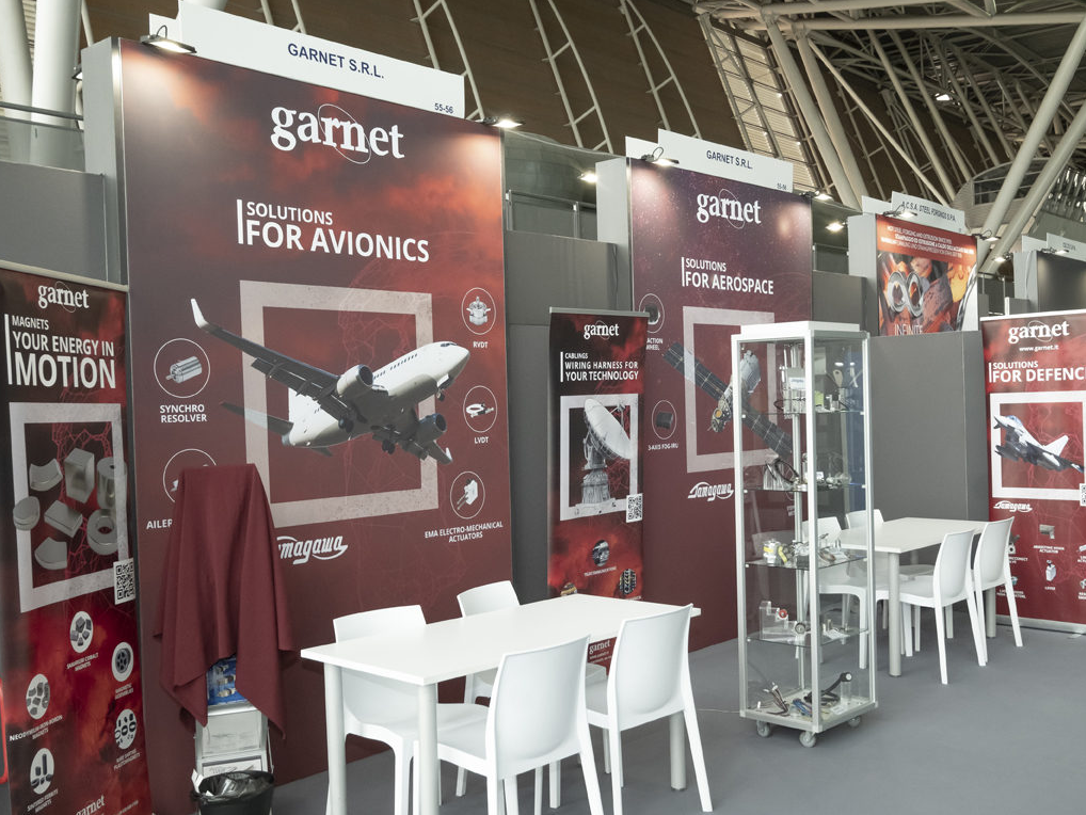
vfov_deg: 41.8
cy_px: 424
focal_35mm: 34
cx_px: 594
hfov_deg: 53.9
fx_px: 1067
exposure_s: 1/125
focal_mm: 20
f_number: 8
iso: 2500
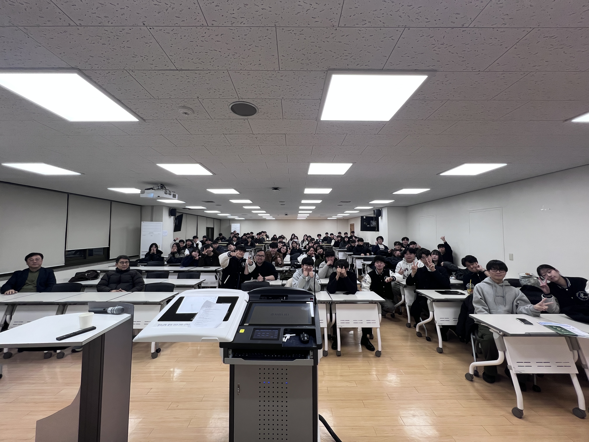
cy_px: 221
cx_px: 294
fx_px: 221
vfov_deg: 89.9
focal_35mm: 13
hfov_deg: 106.2
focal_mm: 1.57
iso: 64
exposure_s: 1/120
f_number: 1.8
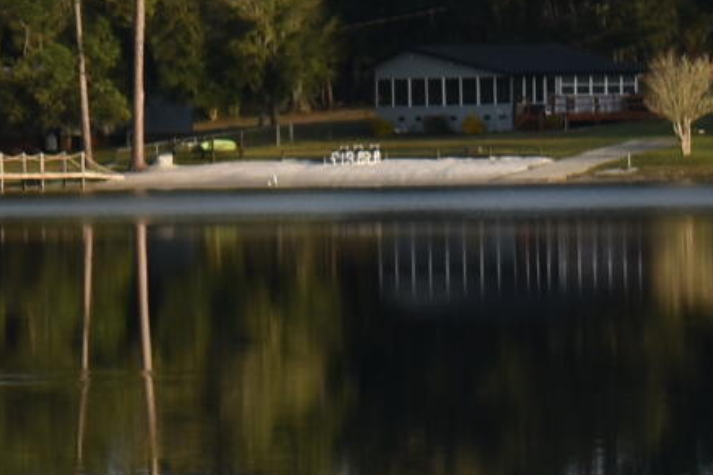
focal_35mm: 565
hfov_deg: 3.6
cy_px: -244
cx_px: -534
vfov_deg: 2.4
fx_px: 11198
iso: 100
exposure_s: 1/250
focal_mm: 55
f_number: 6.3
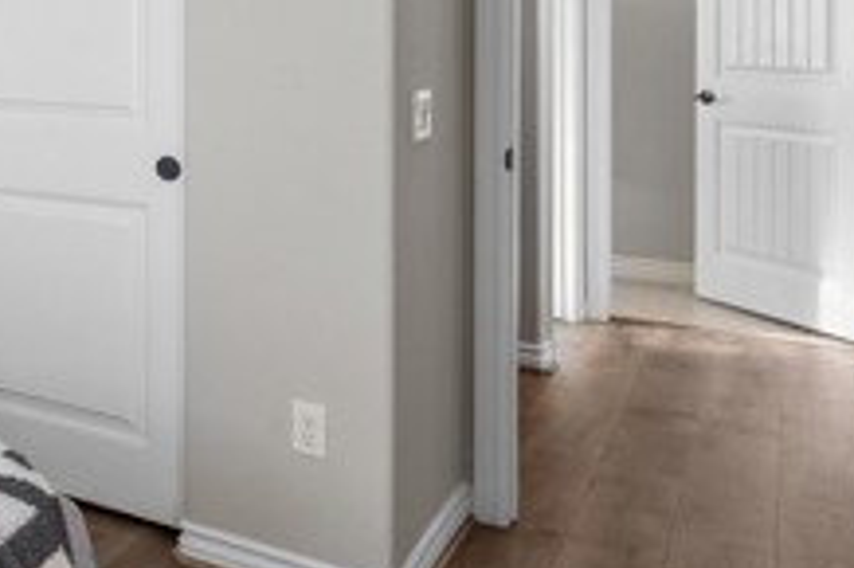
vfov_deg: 27.2
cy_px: 18
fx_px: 1114
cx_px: -278
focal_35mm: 47
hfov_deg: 31.4
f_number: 8
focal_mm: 16
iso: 2000
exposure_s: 1/40
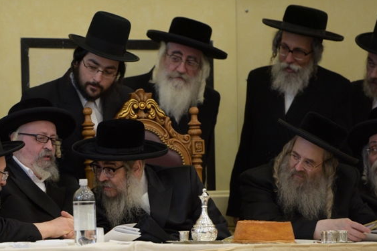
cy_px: 224
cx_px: 74
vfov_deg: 3.8
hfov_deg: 5.7
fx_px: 3811
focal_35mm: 364
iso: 800
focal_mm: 200
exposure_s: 1/125
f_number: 2.8
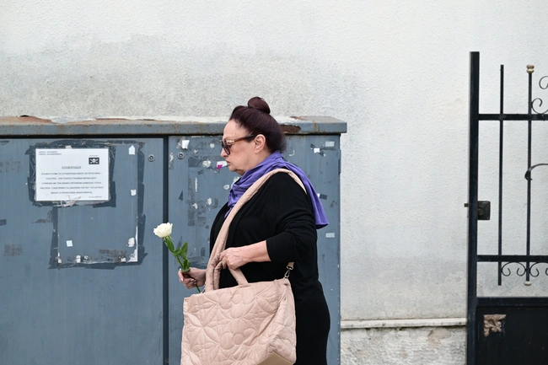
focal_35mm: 150
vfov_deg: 9.1
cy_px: 182
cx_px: 274
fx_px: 2283
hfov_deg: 13.7
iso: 320
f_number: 5.6
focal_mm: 150
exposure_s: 1/500
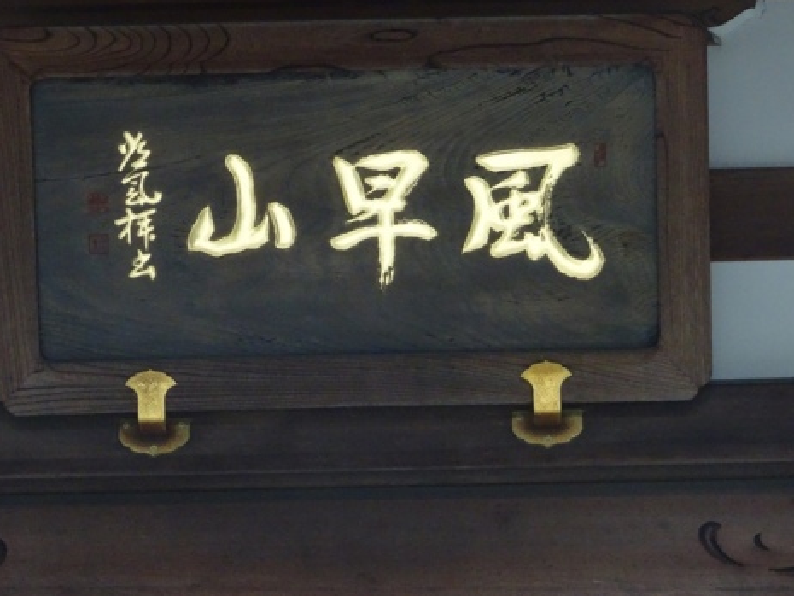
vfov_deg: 8.0
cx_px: 388
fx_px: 4267
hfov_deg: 10.6
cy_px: 286
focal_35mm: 186
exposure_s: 1/200
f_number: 5.6
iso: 1250
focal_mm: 29.57
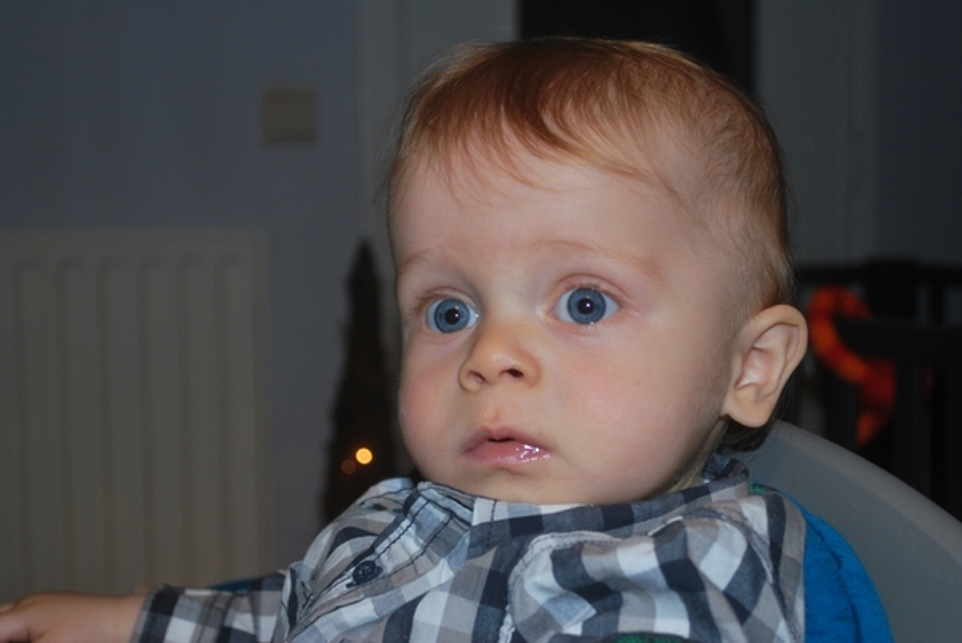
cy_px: 322
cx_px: 481
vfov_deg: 25.1
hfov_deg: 36.8
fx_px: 1444
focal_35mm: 54
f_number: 5.3
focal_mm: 36
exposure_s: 1/60
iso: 200
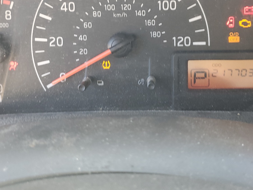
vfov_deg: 30.5
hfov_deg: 41.2
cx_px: 144
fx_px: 336
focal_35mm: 46
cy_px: 29
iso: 65
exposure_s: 1/60.2
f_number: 1.5
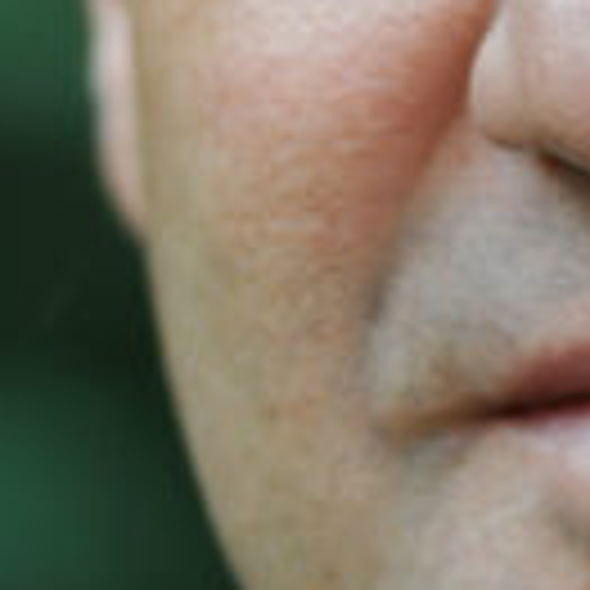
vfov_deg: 1.6
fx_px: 21732
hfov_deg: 1.6
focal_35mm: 1127
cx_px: 867
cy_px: 356
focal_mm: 170
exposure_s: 1/250
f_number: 3.2
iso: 250
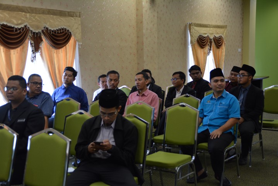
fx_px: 440
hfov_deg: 35.0
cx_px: 139
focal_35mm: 57
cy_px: 93
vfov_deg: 23.8
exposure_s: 1/60
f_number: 4.5
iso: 720
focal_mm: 38
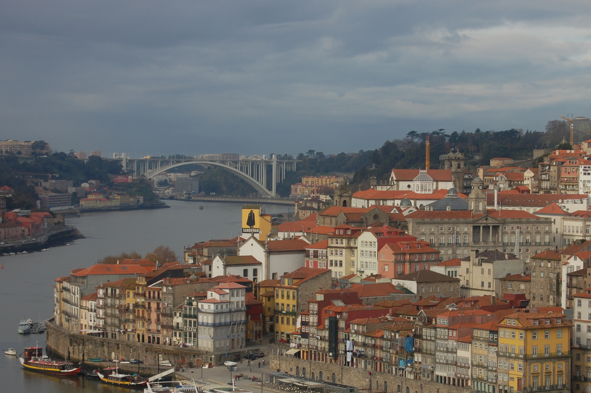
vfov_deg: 12.8
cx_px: 337
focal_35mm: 107
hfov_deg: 19.2
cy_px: 249
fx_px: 1749
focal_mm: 55
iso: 200
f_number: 8
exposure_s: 1/250
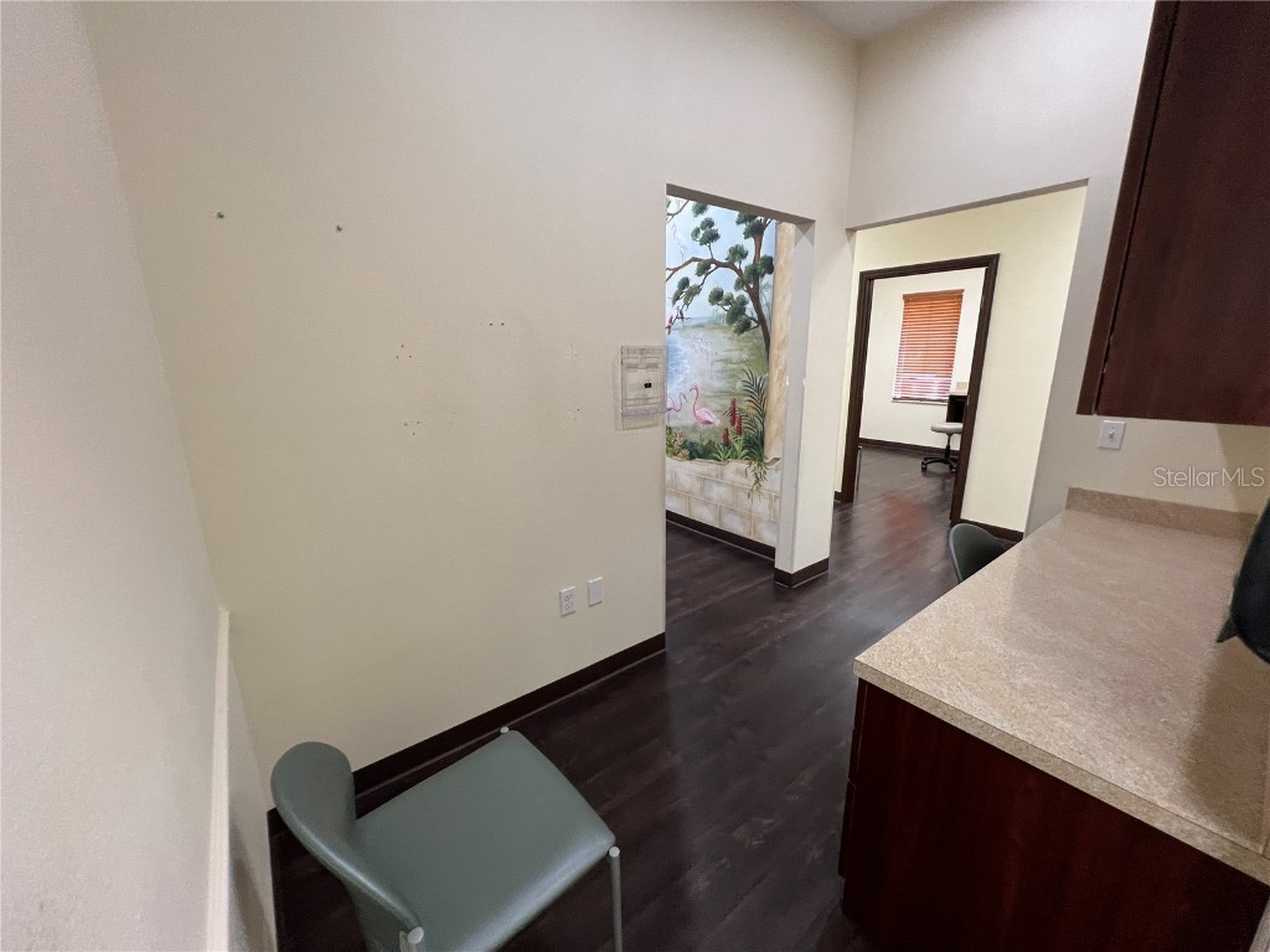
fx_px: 477
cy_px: 476
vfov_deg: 89.9
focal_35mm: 13
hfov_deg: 106.2
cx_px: 635
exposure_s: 1/60
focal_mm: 1.57
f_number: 1.8
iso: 200
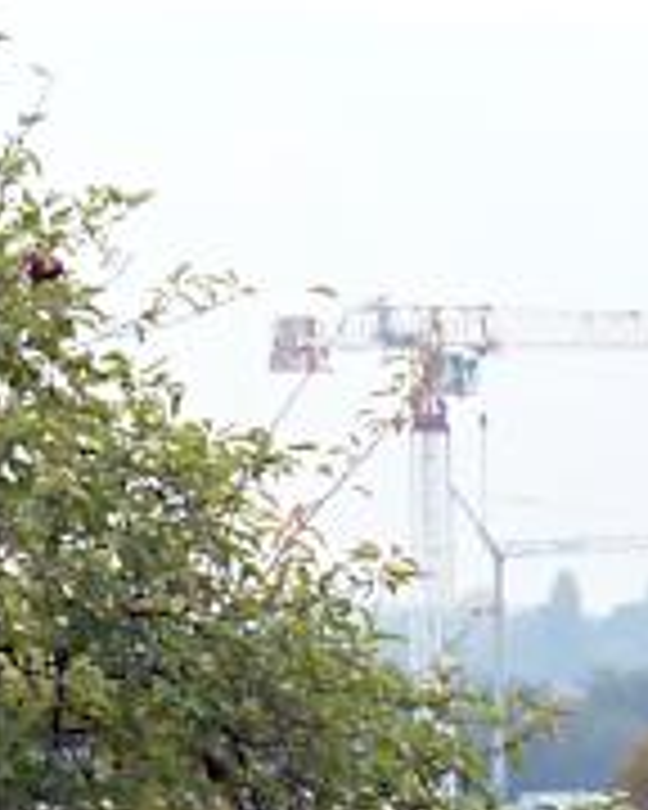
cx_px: -1125
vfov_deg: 3.3
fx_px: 14048
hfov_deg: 2.6
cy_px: -410
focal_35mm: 586
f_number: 4.3
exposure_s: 1/100
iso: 80
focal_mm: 14.7
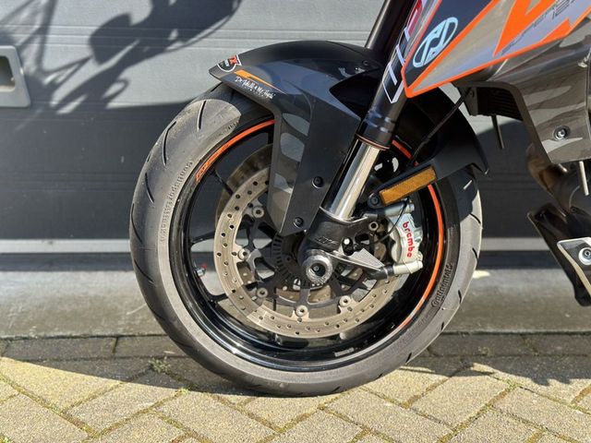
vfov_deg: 30.3
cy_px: 222
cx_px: 296
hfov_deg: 39.7
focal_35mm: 48
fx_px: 820
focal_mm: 6.86
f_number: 1.78
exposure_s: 1/587
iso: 80
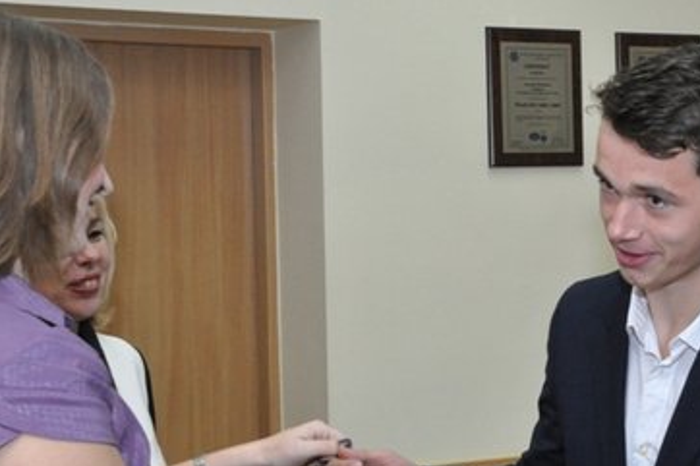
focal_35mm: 86
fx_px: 1671
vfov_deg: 15.8
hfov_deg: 23.4
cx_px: 533
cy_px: 318
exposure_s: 1/60
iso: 2800
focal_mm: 32
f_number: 13
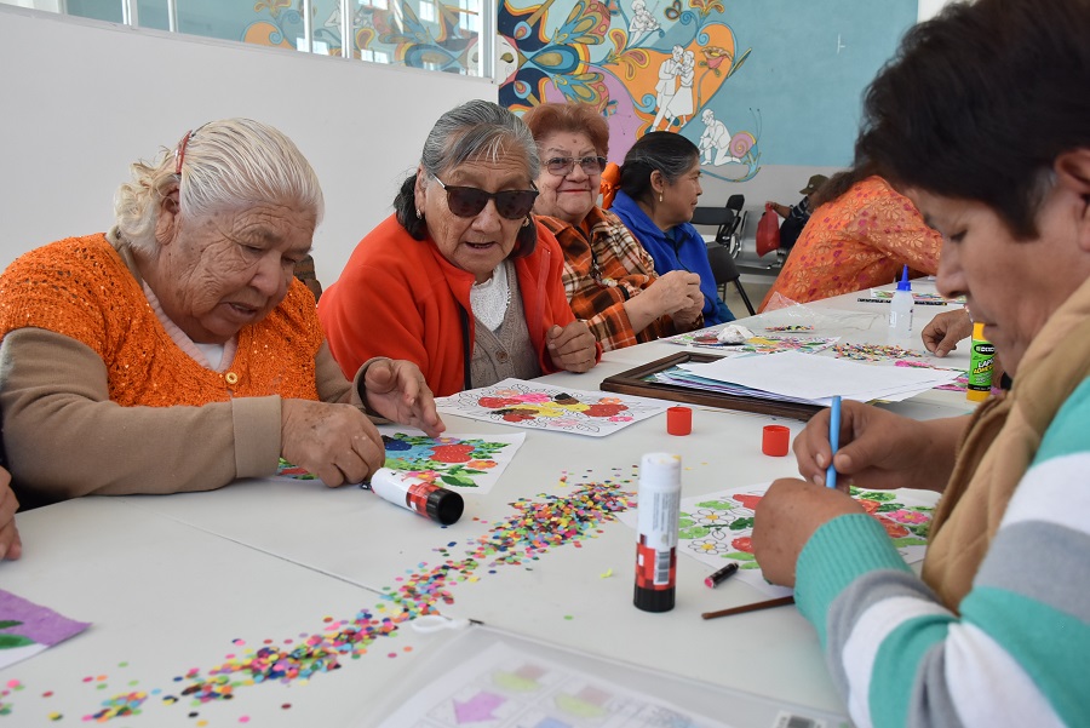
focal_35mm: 33
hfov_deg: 57.2
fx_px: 1000
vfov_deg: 40.0
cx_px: 545
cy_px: 364
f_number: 6.3
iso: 800
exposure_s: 1/160
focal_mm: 22
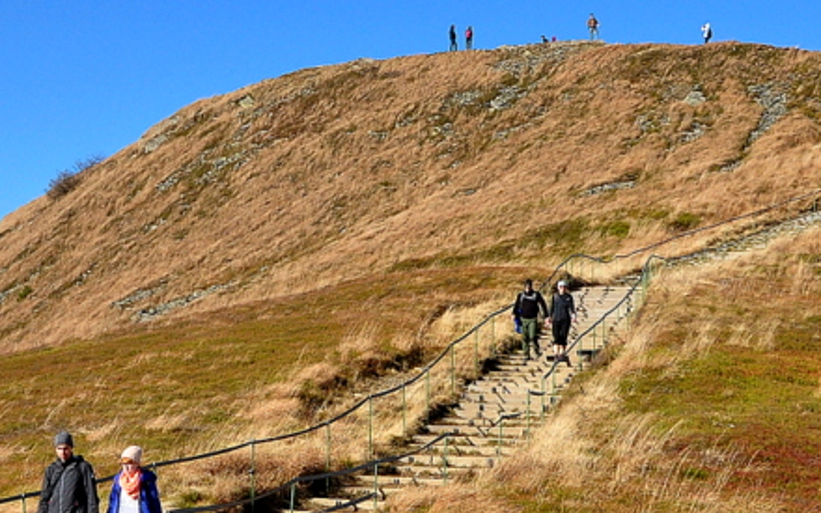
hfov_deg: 23.5
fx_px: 1955
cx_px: 205
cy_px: 354
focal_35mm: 87
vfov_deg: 14.9
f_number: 11
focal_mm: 21
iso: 400
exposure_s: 1/500
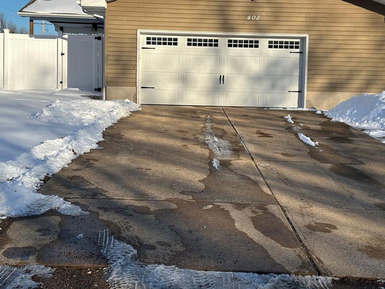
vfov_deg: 25.6
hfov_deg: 33.8
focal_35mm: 57
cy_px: 120
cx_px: 208
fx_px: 634
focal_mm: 6.86
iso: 64
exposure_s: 1/4785
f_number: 1.78
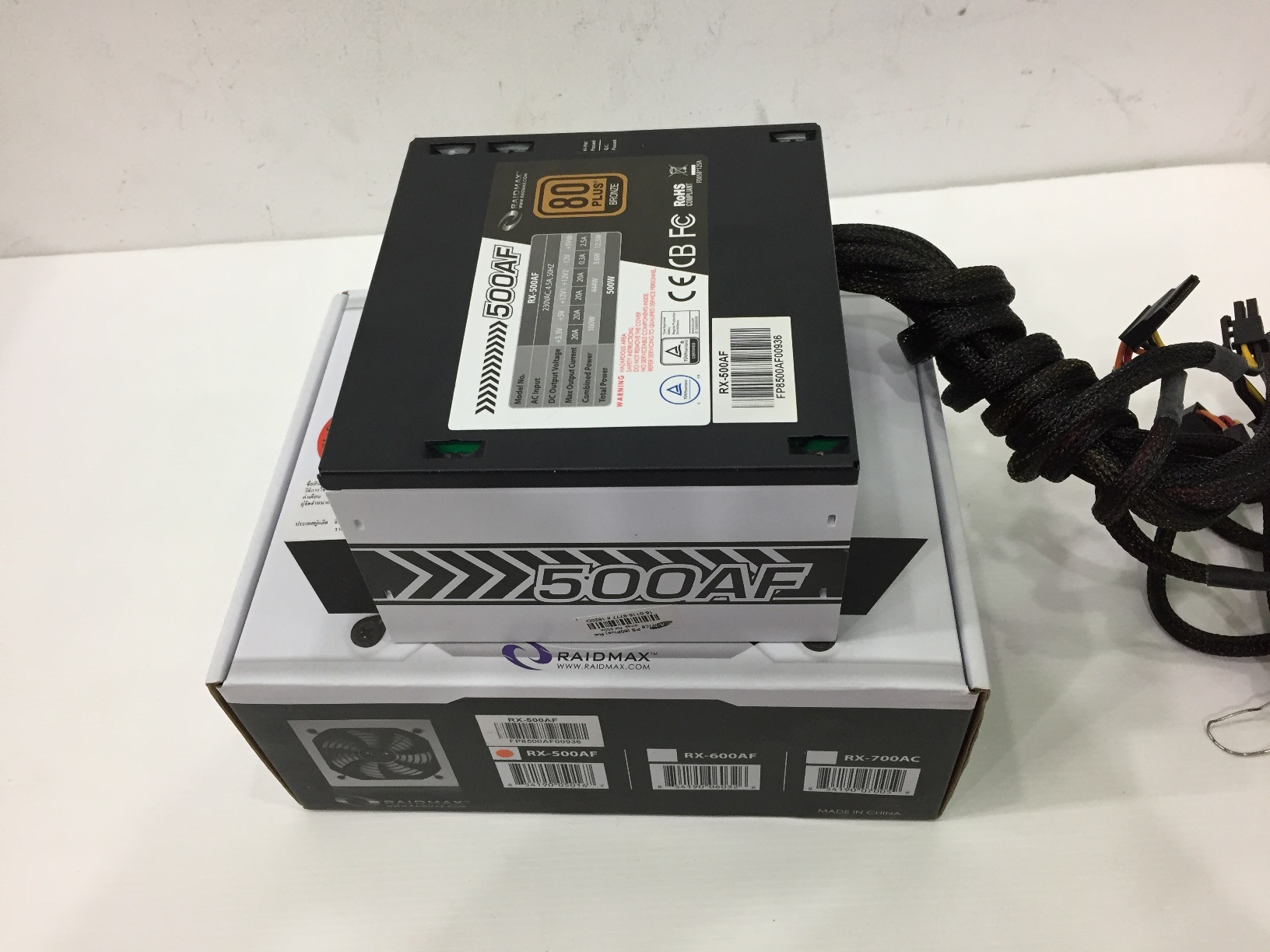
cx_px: 635
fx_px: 1064
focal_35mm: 29
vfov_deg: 48.2
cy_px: 476
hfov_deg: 61.7
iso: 64
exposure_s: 1/33
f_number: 2.2
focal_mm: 4.15
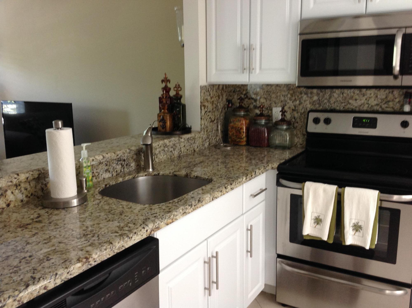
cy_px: 154
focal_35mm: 35
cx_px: 206
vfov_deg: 40.6
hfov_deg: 52.7
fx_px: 416
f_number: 2.4
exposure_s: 1/15
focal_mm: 4.28
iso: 100
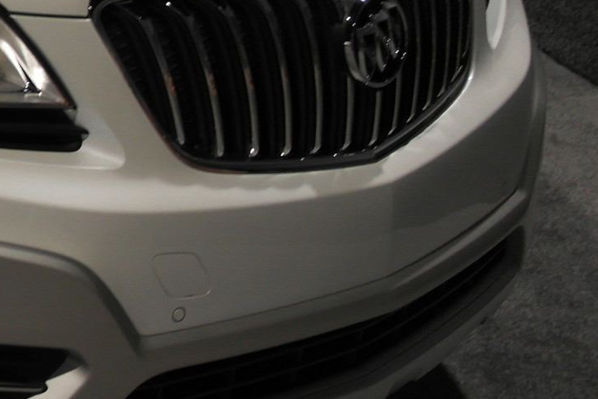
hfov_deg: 17.2
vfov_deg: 12.8
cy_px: -116
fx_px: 1728
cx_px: -360
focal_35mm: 104
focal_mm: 20
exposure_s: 1/60
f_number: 3.5
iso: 400
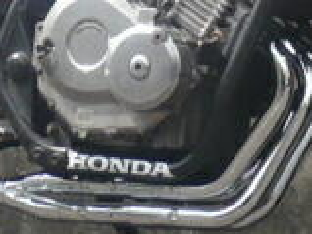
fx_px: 2612
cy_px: -79
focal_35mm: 290
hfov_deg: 6.8
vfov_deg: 5.1
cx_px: 173
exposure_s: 1/640
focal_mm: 7.9
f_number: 3.7
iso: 100
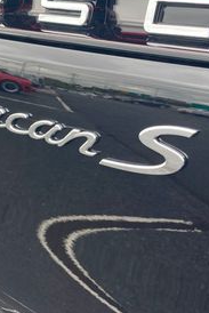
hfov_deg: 20.0
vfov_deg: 29.6
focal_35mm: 68
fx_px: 591
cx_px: 86
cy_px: 131
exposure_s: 1/121
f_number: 1.8
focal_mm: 3.99
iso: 25
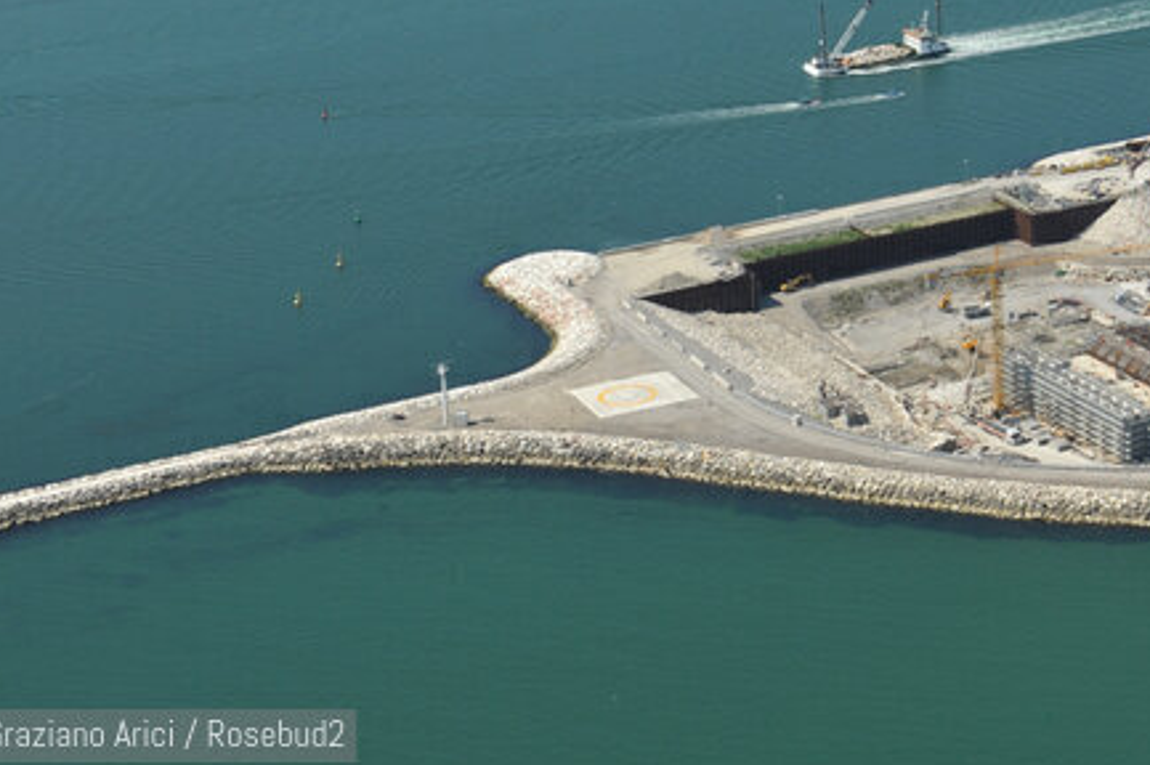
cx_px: 1373
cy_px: -117
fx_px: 3352
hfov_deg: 18.5
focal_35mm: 105
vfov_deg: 12.7
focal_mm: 42
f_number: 8
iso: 400
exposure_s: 1/1250
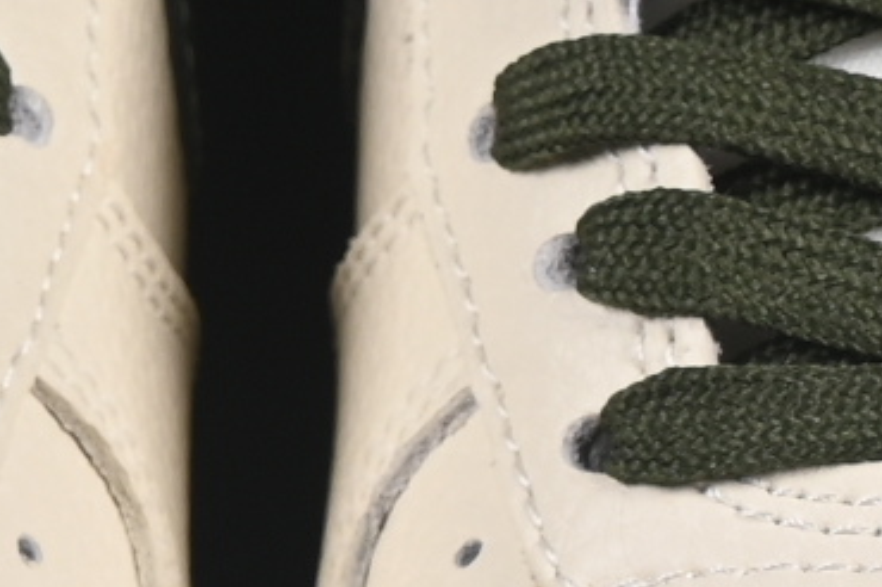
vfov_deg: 2.4
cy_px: 685
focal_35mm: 565
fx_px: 13830
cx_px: 229
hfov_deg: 3.7
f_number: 8
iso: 160
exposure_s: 1/80
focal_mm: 50
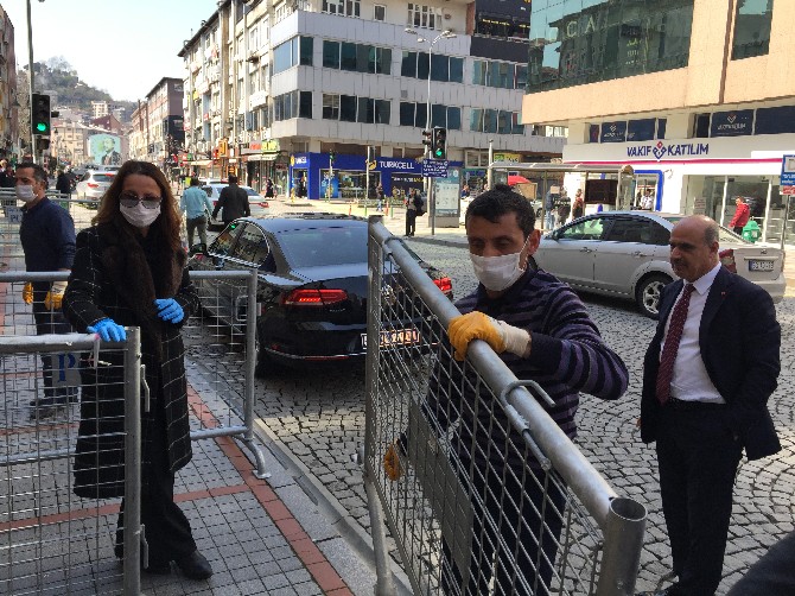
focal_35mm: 29
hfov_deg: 61.7
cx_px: 398
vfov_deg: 48.2
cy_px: 298
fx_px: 666
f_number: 2.2
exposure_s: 1/706
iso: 32
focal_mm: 4.15
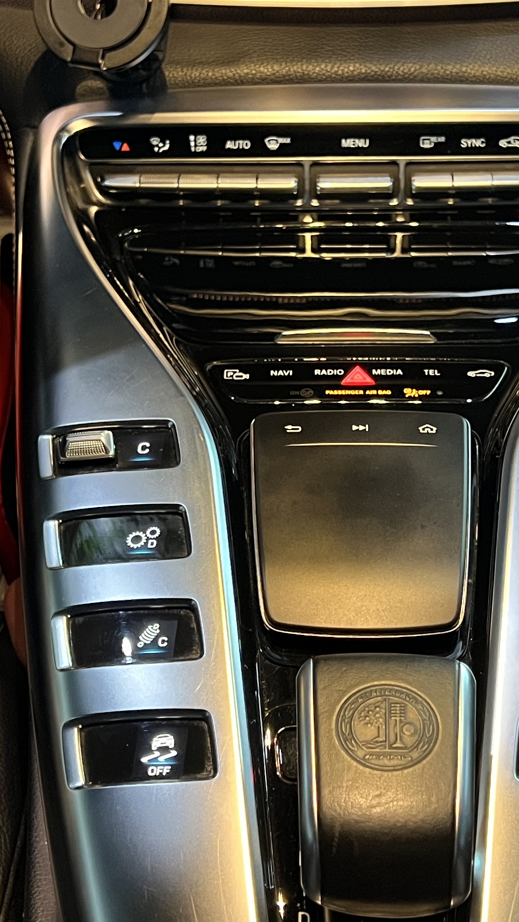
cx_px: 296
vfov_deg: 34.9
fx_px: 1468
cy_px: 492
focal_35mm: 60
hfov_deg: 20.0
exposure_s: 1/33
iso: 400
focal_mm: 5.7
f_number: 1.5
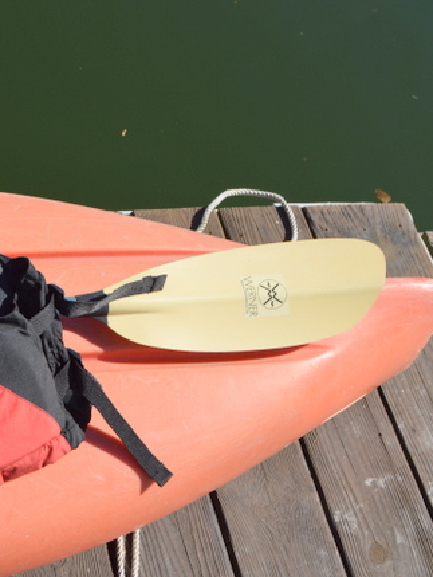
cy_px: 302
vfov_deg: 31.7
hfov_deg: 23.1
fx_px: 1016
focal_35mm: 61
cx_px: 4
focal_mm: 26
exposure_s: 1/320
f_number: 8
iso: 100
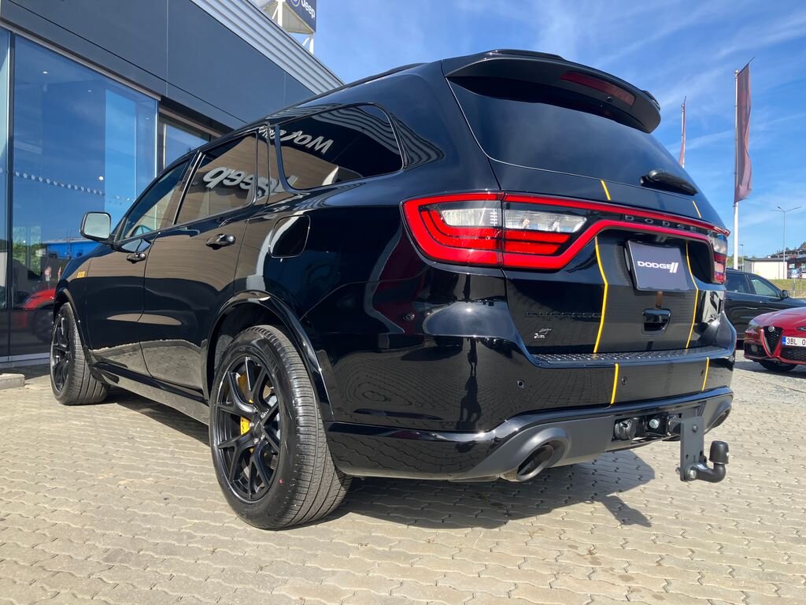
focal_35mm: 28
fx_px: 652
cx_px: 403
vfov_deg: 49.7
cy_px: 302
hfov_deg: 63.4
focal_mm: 3.99
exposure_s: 1/639
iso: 32
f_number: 1.8
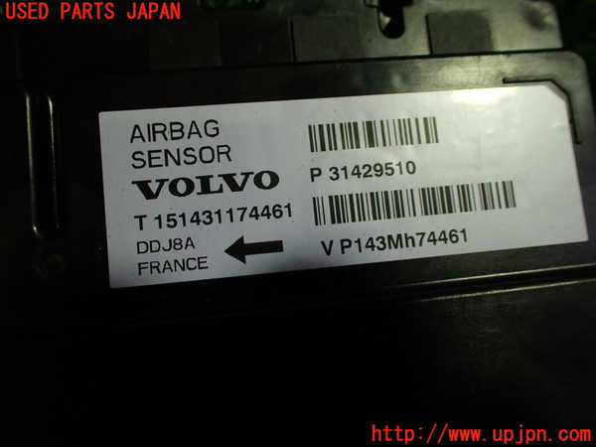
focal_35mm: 30
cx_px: 298
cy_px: 224
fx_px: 517
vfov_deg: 46.8
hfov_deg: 60.0
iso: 125
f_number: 2.3
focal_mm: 5.4
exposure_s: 1/125
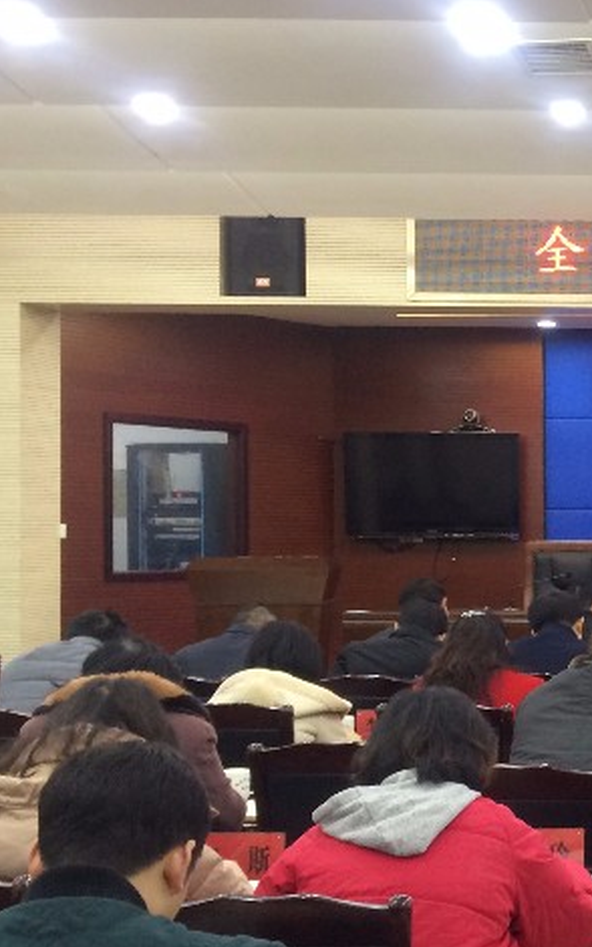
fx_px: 1728
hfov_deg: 17.1
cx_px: 946
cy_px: 546
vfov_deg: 30.6
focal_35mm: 67
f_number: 2.2
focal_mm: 4.15
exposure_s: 1/33
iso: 160
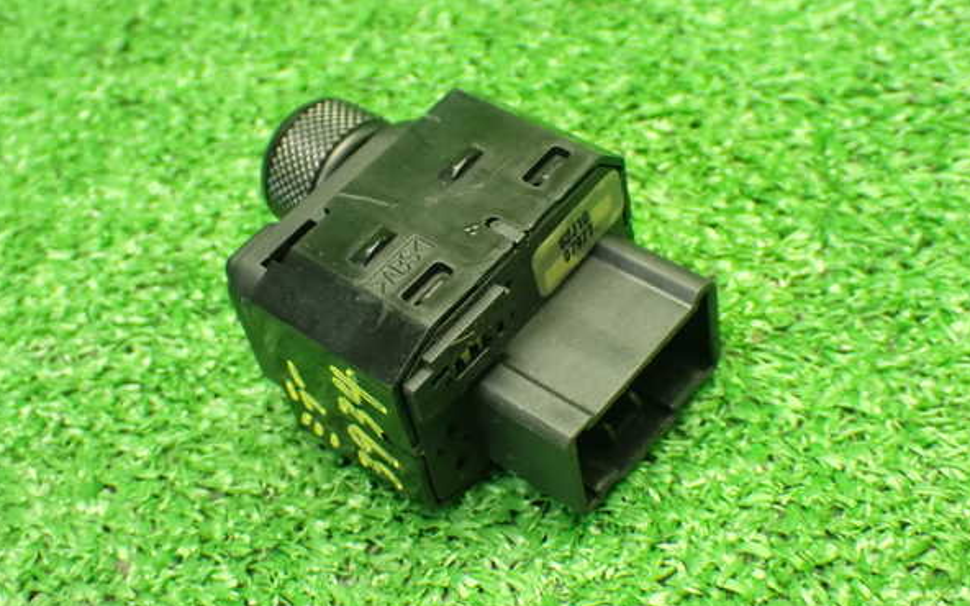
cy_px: 301
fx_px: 1533
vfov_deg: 22.4
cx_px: 483
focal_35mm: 58
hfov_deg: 35.1
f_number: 3.3
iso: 1250
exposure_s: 1/50
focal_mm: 9.65
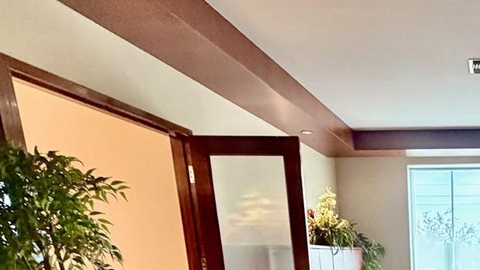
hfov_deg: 41.8
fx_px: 535
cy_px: 400
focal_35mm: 42
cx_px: 482
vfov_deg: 23.2
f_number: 2.2
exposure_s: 1/60
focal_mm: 2.22
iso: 500
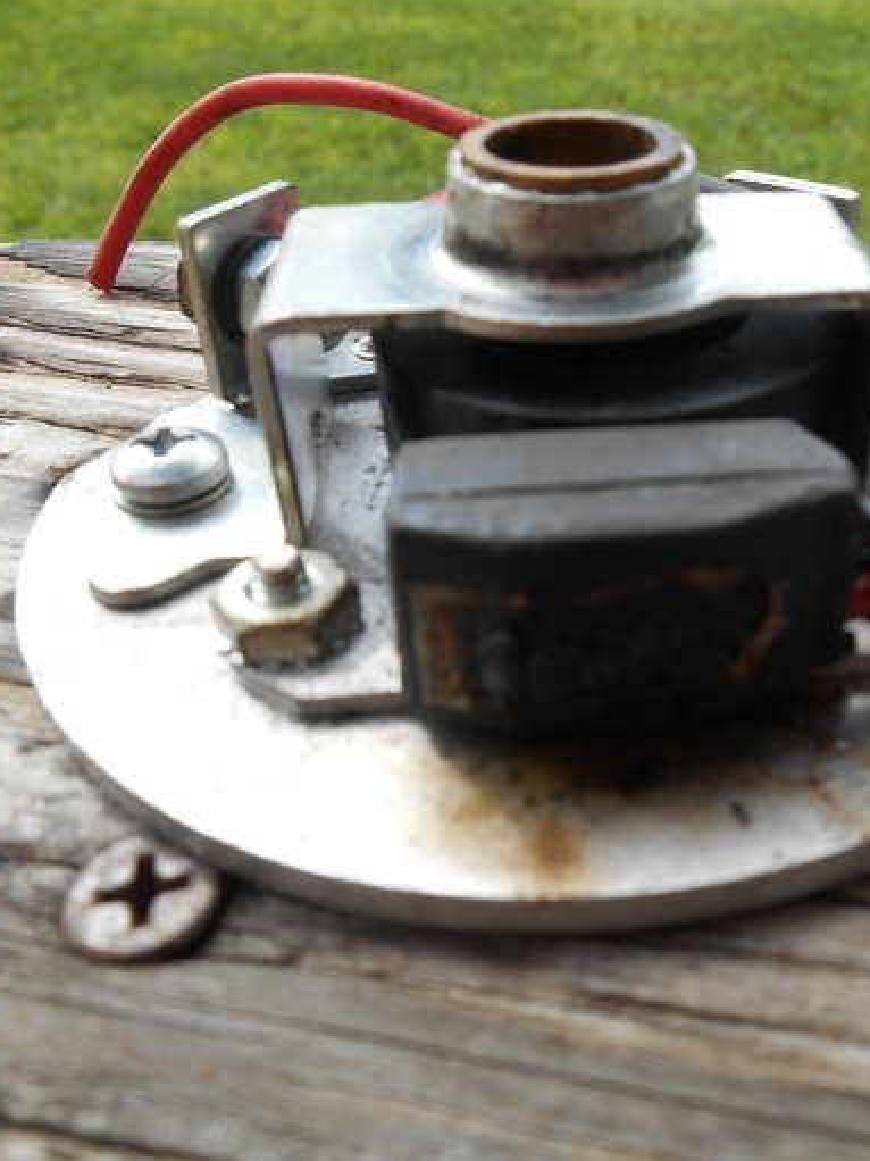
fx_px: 1173
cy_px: 579
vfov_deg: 52.6
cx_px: 681
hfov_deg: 39.3
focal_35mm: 35
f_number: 3.4
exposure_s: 1/250
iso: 80
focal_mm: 4.7
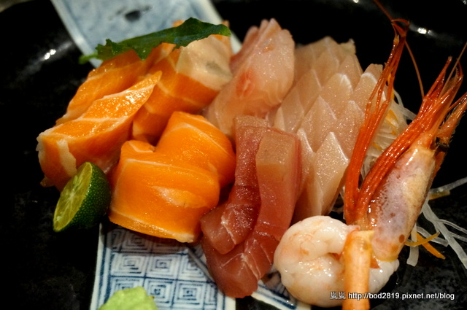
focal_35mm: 62
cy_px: 155
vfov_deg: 22.0
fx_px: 797
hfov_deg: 32.7
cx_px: 234
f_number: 5.6
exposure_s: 1/15
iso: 3200
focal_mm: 41
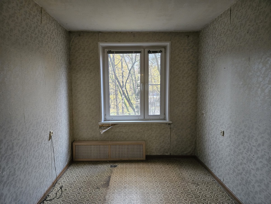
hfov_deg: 73.9
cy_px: 102
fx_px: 180
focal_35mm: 23
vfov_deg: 58.9
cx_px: 136
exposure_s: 1/100
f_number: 1.8
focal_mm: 5.4
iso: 640
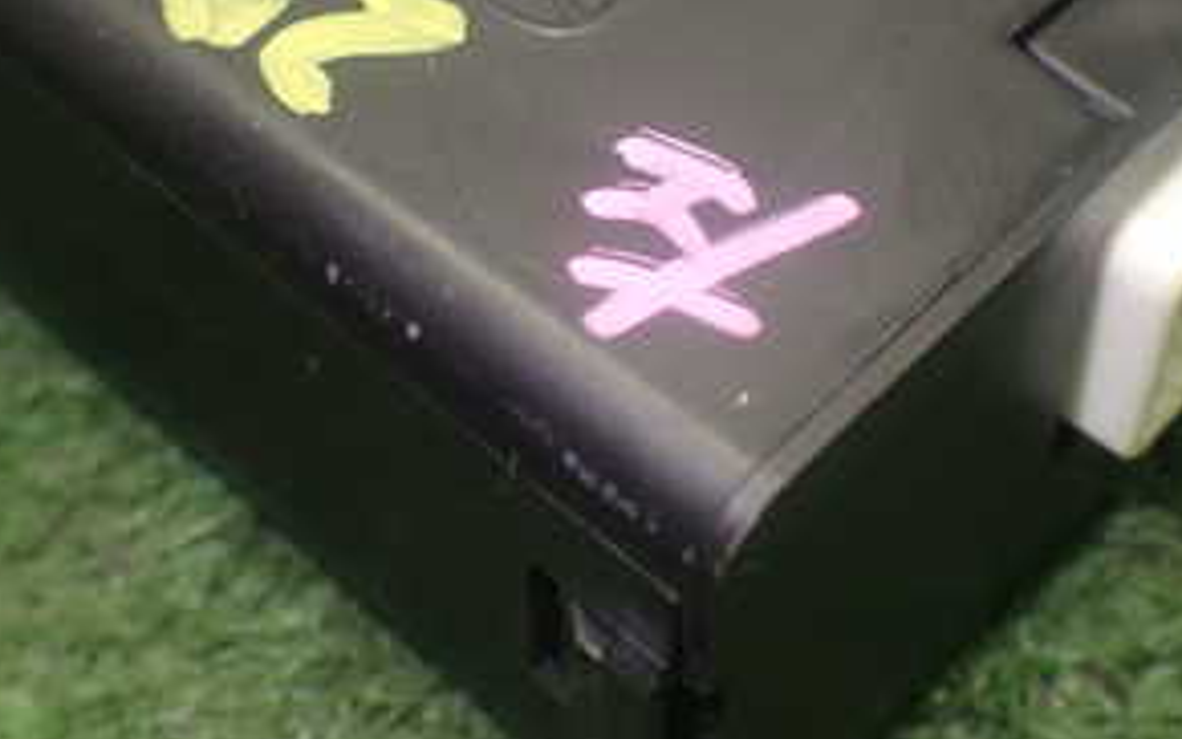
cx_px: 569
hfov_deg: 29.4
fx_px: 2255
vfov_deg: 18.3
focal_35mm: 70
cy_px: 61
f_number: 2.4
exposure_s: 1/50
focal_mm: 5.79
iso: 200
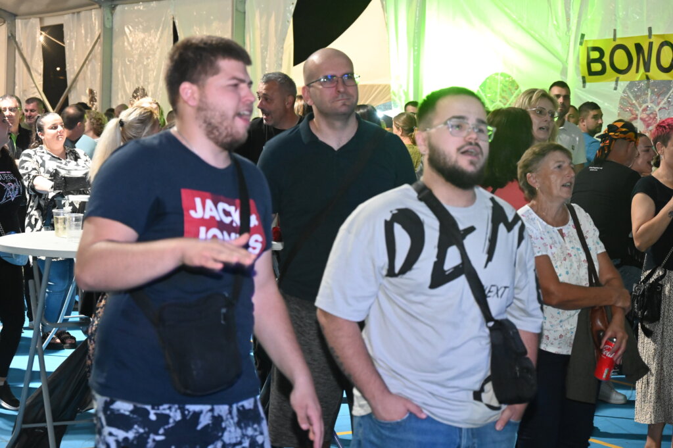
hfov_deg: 28.1
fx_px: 1345
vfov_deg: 18.9
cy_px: 224
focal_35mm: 72
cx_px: 336
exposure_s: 1/80
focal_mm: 72
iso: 10000
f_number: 6
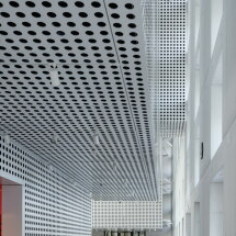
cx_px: 169
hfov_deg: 36.9
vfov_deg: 36.7
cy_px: 175
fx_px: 347
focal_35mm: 45
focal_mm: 19
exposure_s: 1/3
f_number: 11
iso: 100
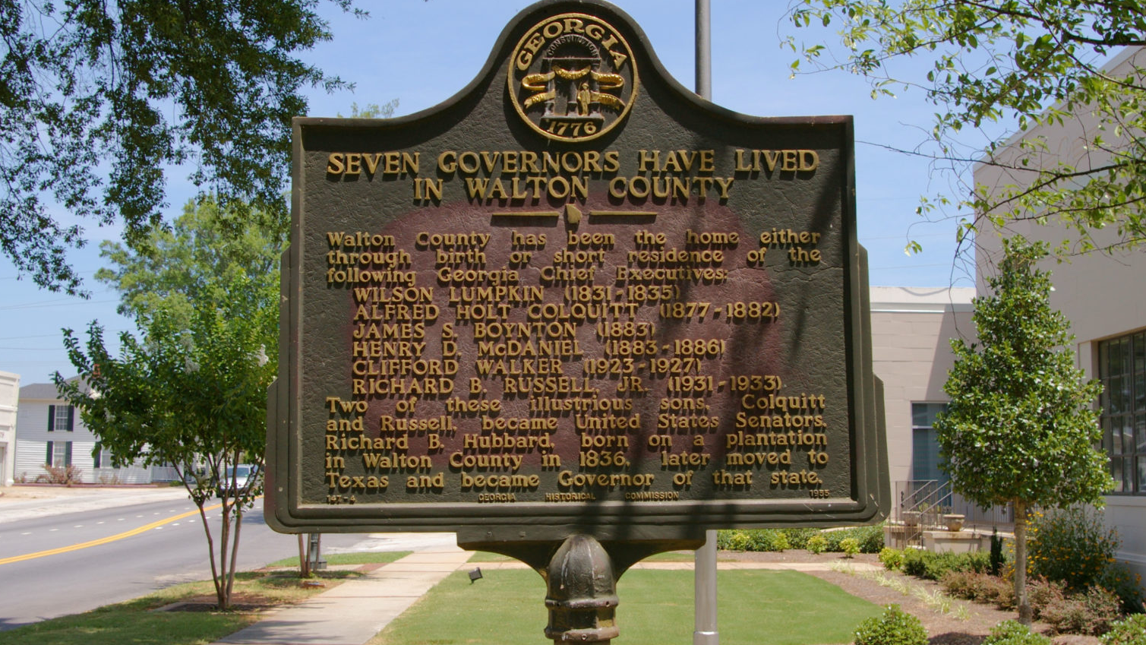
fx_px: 1505
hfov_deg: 41.7
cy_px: 305
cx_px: 566
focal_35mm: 50
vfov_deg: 24.2
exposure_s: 1/180
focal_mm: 31
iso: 200
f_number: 11
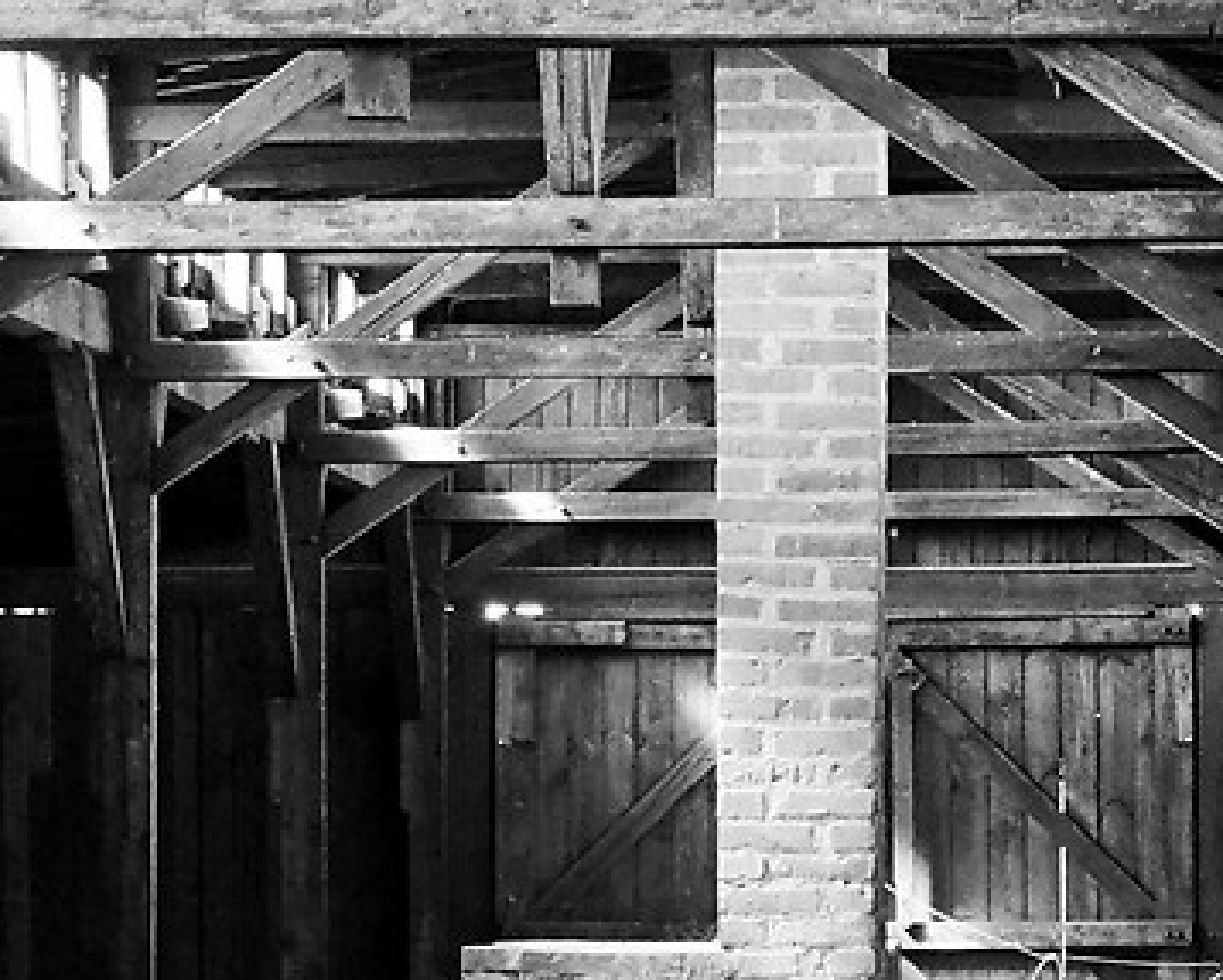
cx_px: 745
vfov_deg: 7.0
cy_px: 901
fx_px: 7970
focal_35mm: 220
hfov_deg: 8.8
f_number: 5.6
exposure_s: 1/80
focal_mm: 35
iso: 800
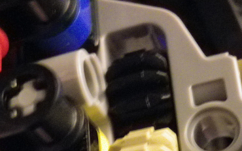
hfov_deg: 22.0
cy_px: 185
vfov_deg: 13.5
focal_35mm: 94
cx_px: 86
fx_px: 620
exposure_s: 1/4
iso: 800
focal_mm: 7.3
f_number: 3.9
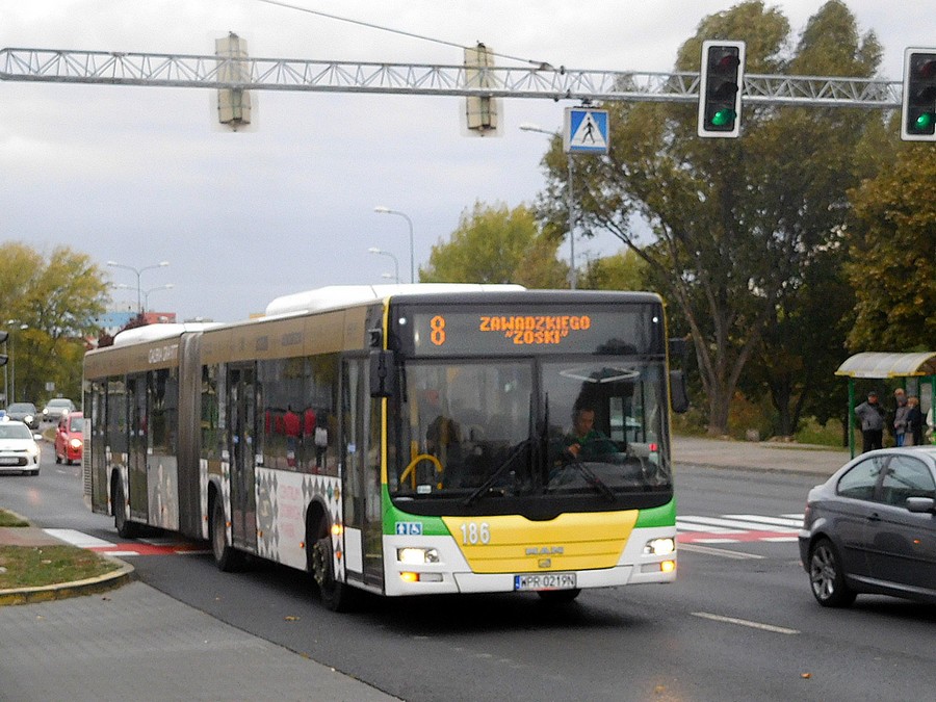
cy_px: 351
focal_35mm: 80
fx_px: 2163
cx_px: 468
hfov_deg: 24.4
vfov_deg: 18.4
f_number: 4.6
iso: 360
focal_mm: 14.3
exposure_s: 1/250
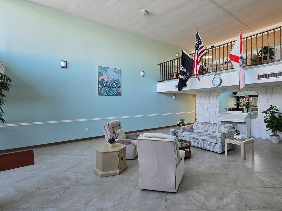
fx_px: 147
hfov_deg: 86.0
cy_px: 103
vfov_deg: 71.6
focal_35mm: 18
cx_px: 176
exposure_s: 1/60
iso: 80
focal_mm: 2.2
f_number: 2.2
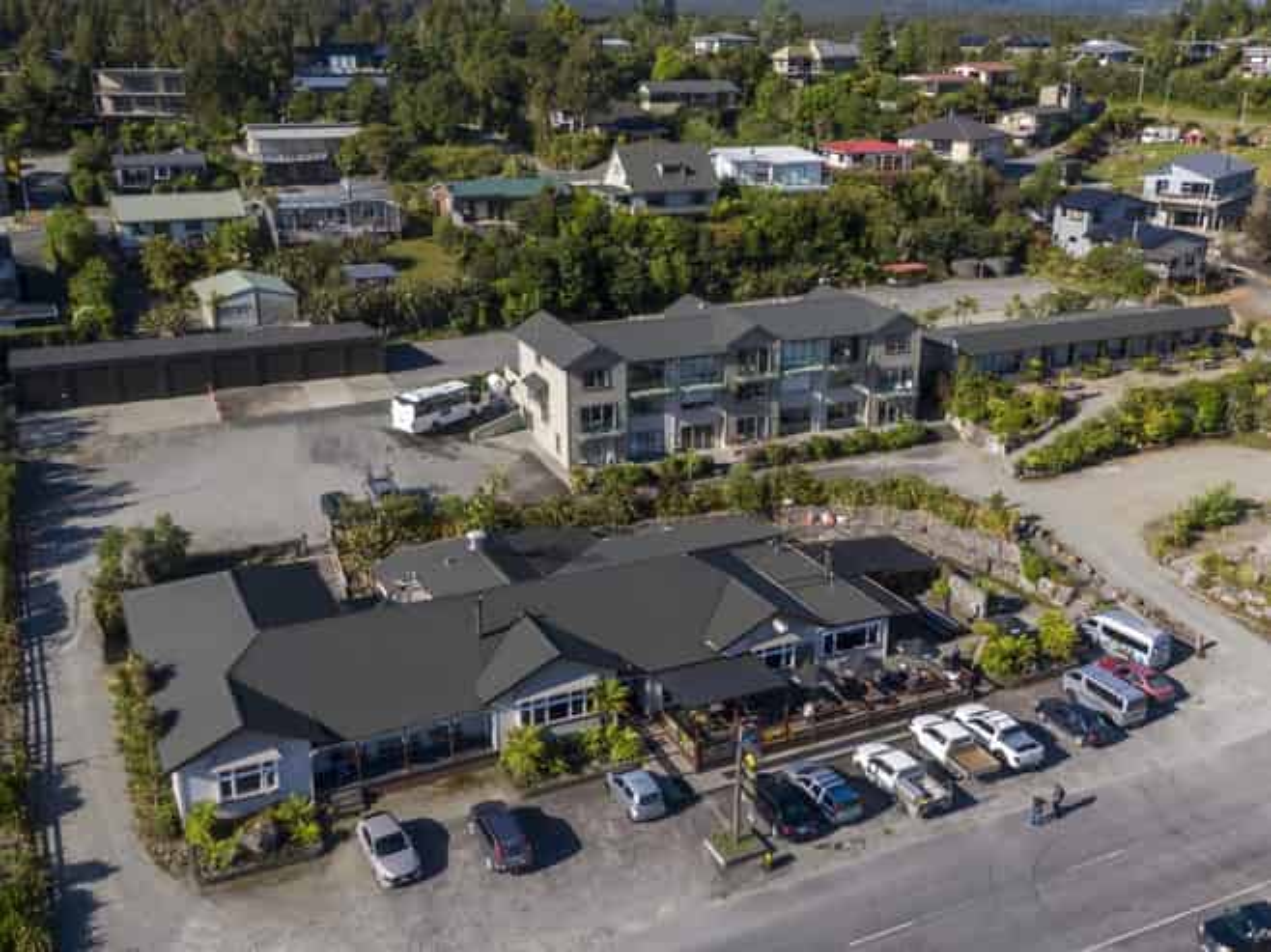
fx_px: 881
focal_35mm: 24
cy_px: 476
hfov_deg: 71.6
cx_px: 636
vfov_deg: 56.8
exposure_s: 1/1600
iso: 100
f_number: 2.8
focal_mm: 4.39
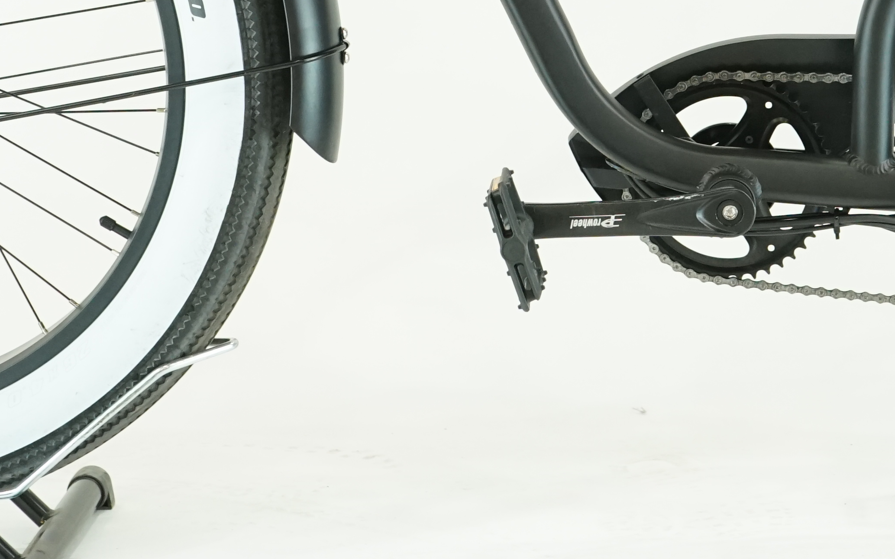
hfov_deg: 14.7
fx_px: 3464
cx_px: 686
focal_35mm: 142
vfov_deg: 9.0
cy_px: -219
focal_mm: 48
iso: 1600
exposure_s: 1/200
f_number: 5
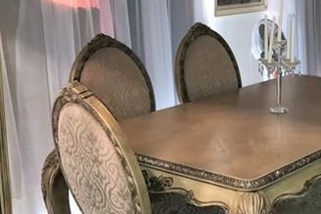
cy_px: 41
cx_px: 368
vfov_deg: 19.0
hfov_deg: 25.9
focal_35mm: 71
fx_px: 633
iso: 64
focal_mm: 3.99
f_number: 1.8
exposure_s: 1/20
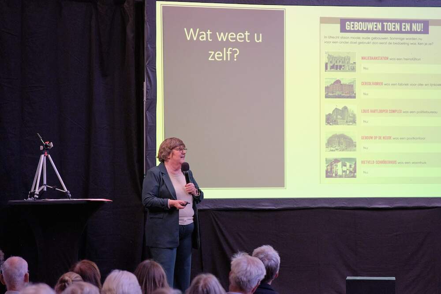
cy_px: 147
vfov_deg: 10.7
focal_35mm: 128
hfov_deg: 16.0
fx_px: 1568
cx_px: 220
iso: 1000
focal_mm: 85
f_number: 2.8
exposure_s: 1/200
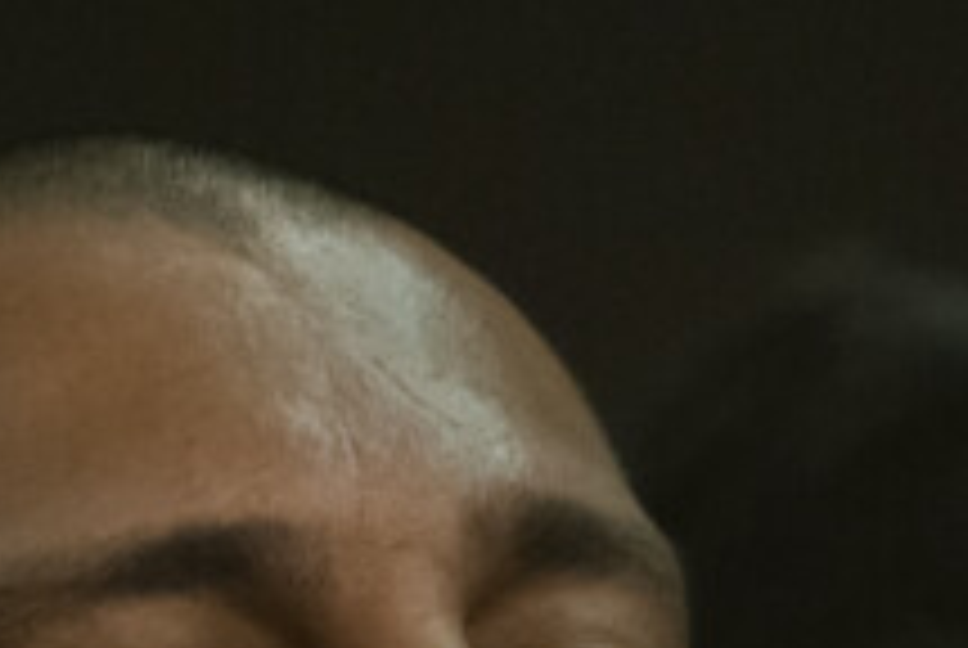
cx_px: -531
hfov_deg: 1.9
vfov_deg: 1.3
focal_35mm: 1059
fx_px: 28514
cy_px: 1490
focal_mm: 200
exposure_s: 1/100
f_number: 3.5
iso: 5000
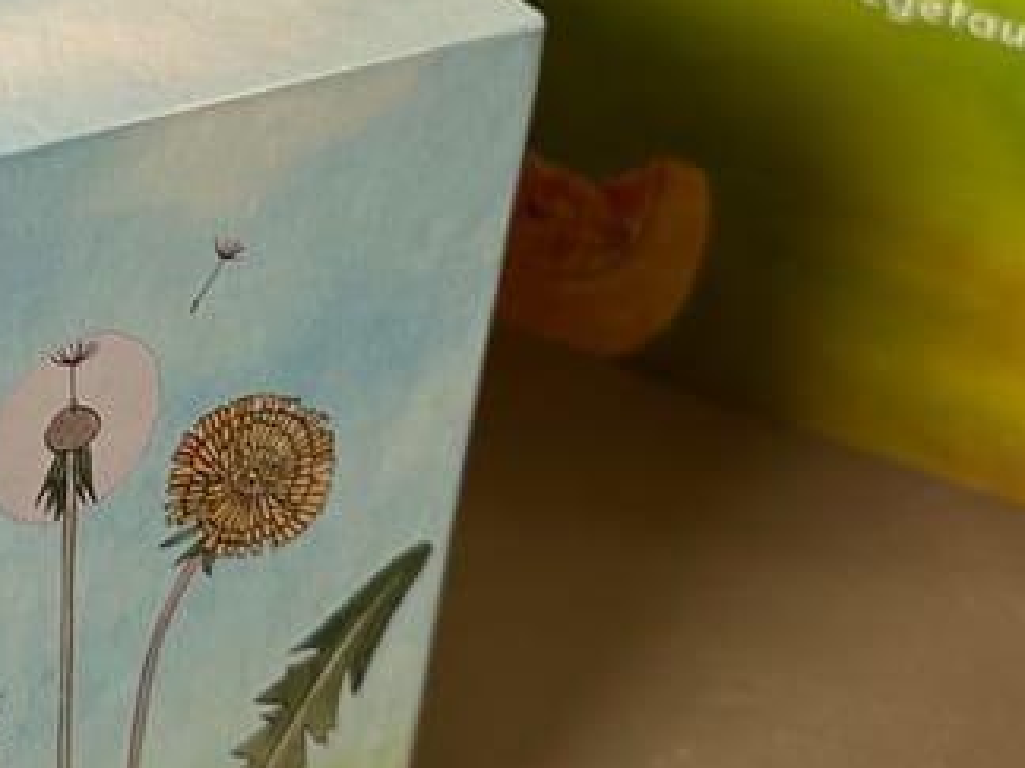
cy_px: -128
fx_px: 3287
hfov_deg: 16.6
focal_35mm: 111
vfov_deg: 13.0
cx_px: -348
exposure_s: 1/115
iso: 50
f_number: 1.78
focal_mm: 6.86
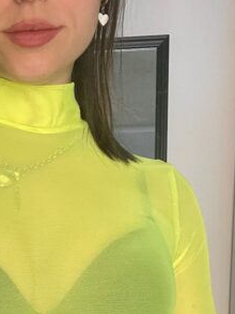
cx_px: -7
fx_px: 742
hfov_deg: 17.5
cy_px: 404
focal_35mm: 82
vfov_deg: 21.6
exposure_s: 1/60
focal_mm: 2.71
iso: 125
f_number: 2.2
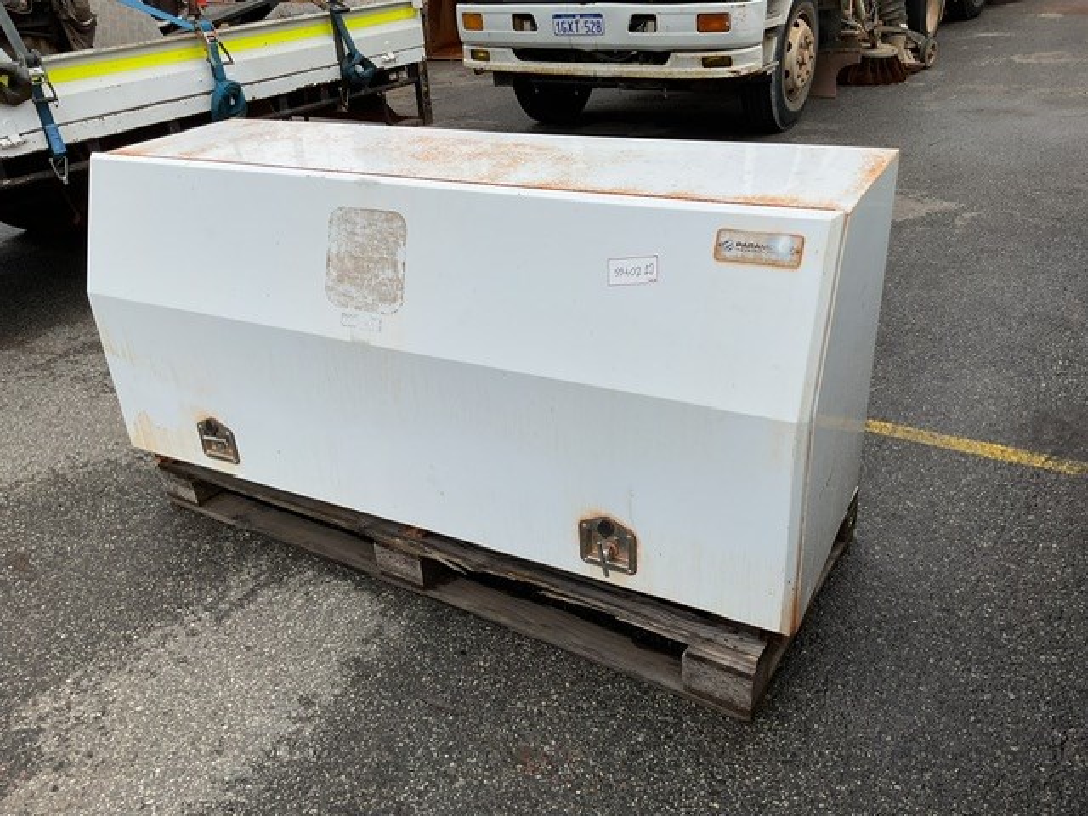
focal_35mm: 29
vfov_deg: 48.2
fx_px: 911
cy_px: 408
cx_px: 544
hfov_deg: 61.7
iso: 16
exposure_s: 1/2141
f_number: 1.8
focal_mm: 3
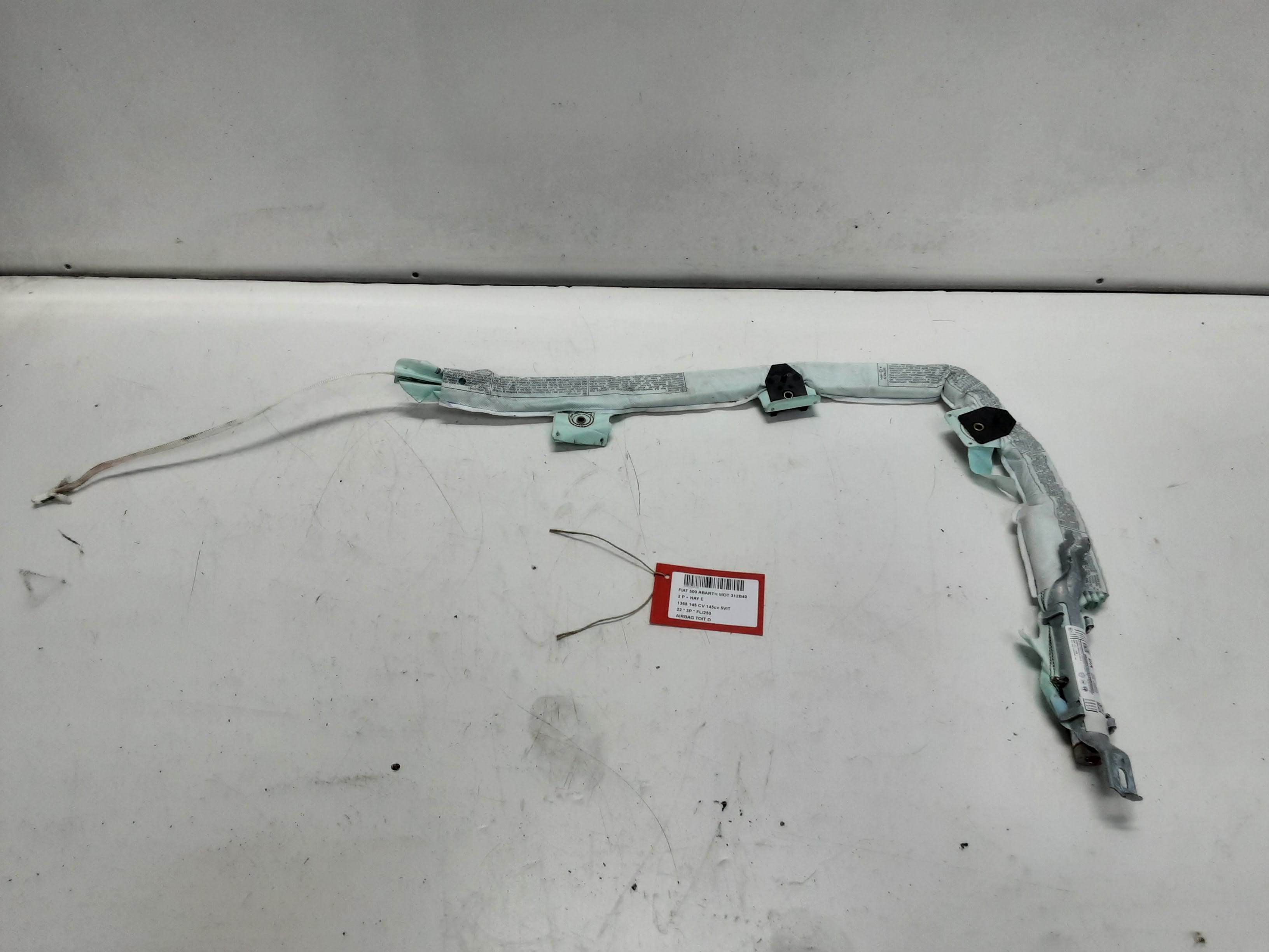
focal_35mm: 27
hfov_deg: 65.3
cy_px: 476
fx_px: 990
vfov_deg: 51.4
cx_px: 634
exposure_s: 1/50
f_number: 1.9
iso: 64
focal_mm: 2.91
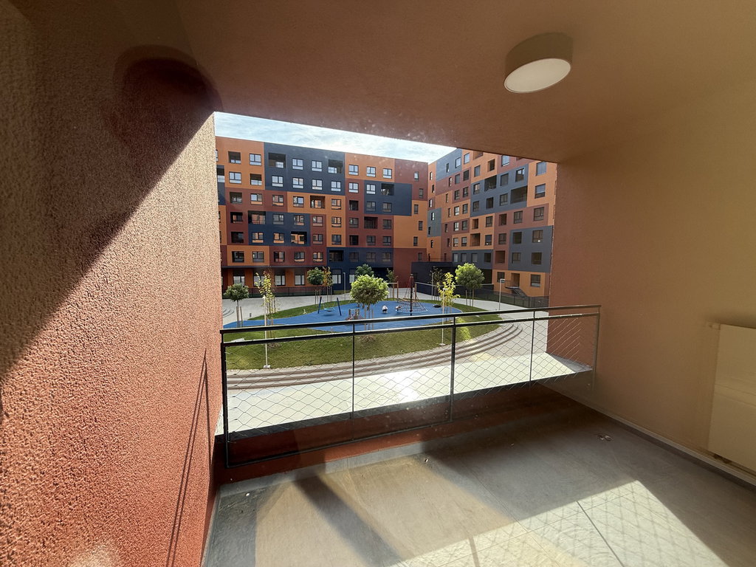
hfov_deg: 102.1
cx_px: 378
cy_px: 284
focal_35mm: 14
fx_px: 306
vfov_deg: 85.7
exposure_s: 1/331
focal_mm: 2.22
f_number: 2.2
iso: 64
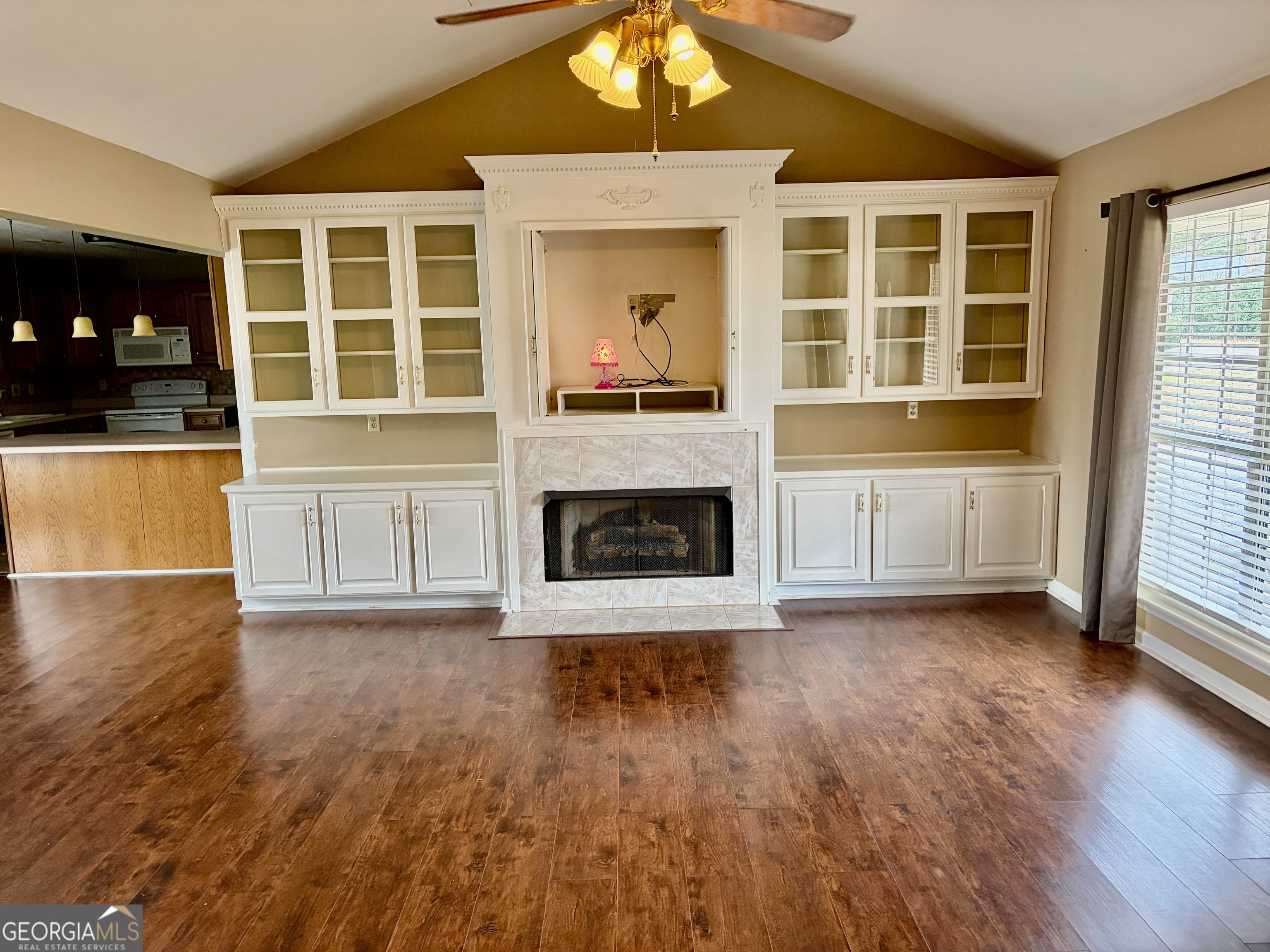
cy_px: 476
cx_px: 635
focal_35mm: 26
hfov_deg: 67.3
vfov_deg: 53.1
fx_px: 954
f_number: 1.6
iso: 250
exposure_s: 1/60
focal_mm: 5.96
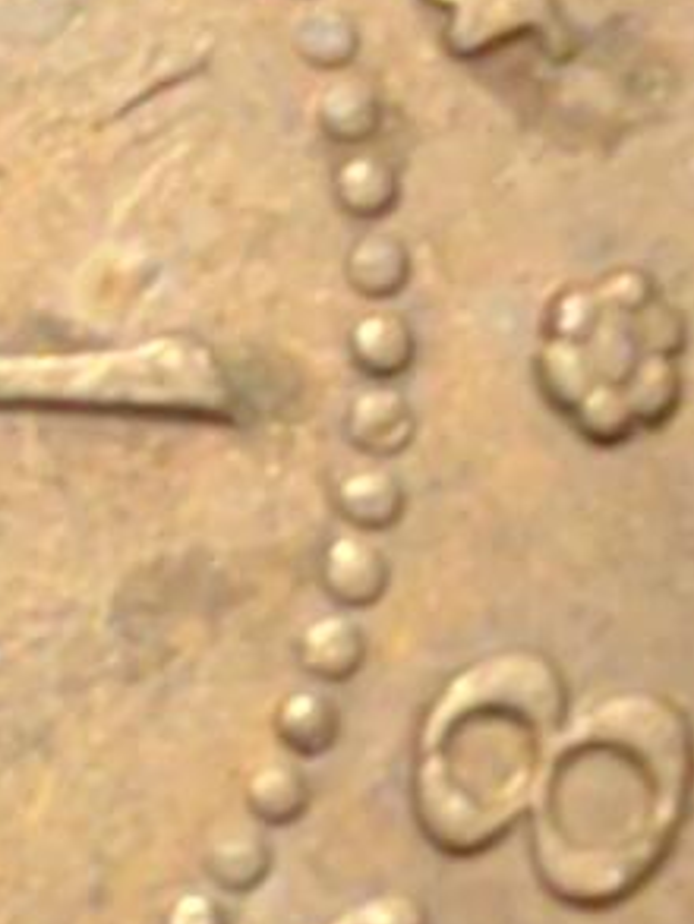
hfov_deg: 2.8
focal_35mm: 522
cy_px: 423
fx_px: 13944
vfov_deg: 3.8
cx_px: -710
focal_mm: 5.75
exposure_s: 1/100
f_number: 2
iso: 80
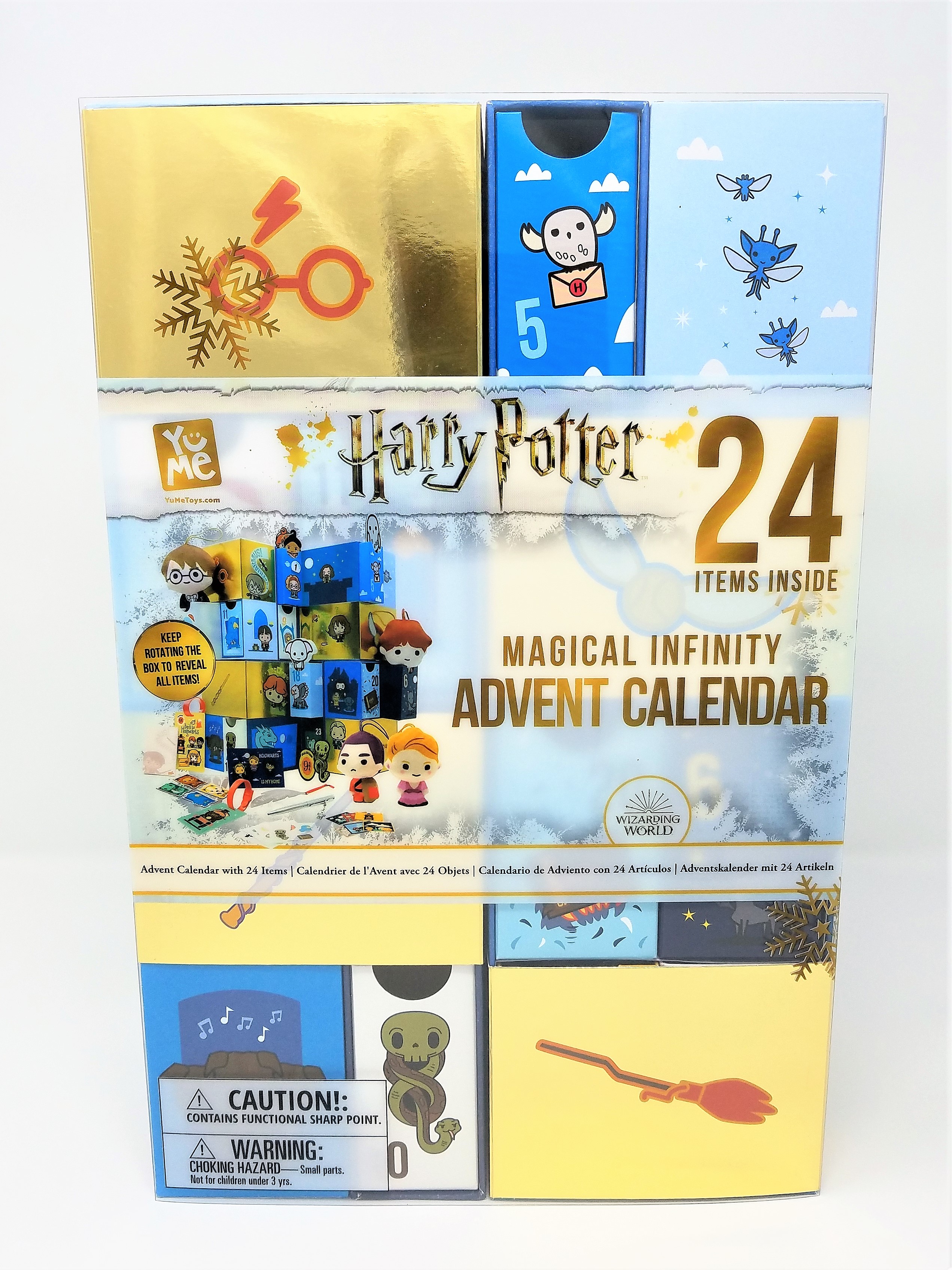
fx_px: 953
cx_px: 476
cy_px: 635
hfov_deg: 53.1
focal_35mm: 26
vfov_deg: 67.3
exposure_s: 1/305
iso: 50
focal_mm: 4.2
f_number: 1.7
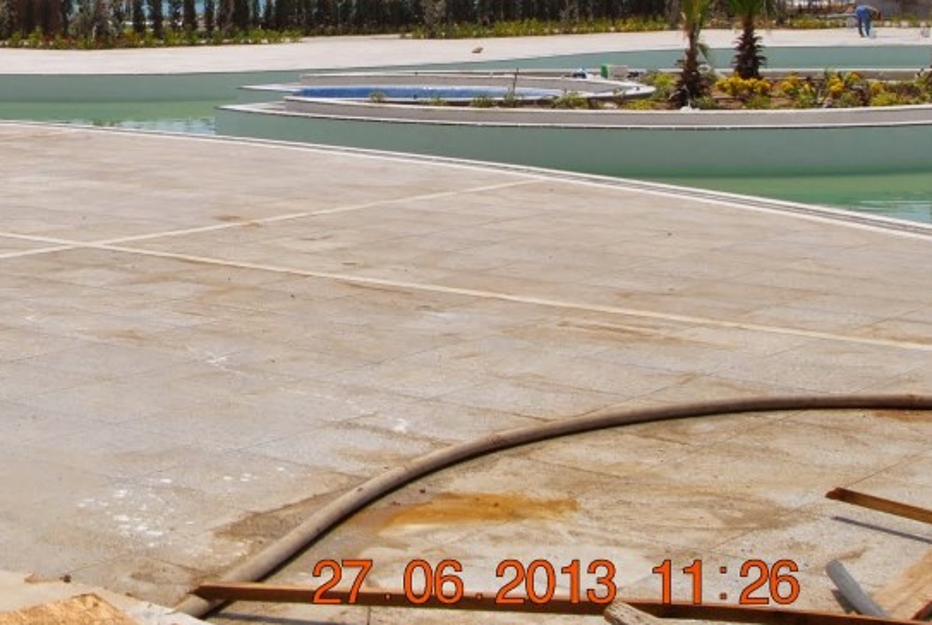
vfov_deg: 17.6
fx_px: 1971
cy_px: 22
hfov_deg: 25.3
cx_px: 3
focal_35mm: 76
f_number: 9
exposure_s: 1/320
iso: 100
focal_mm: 24
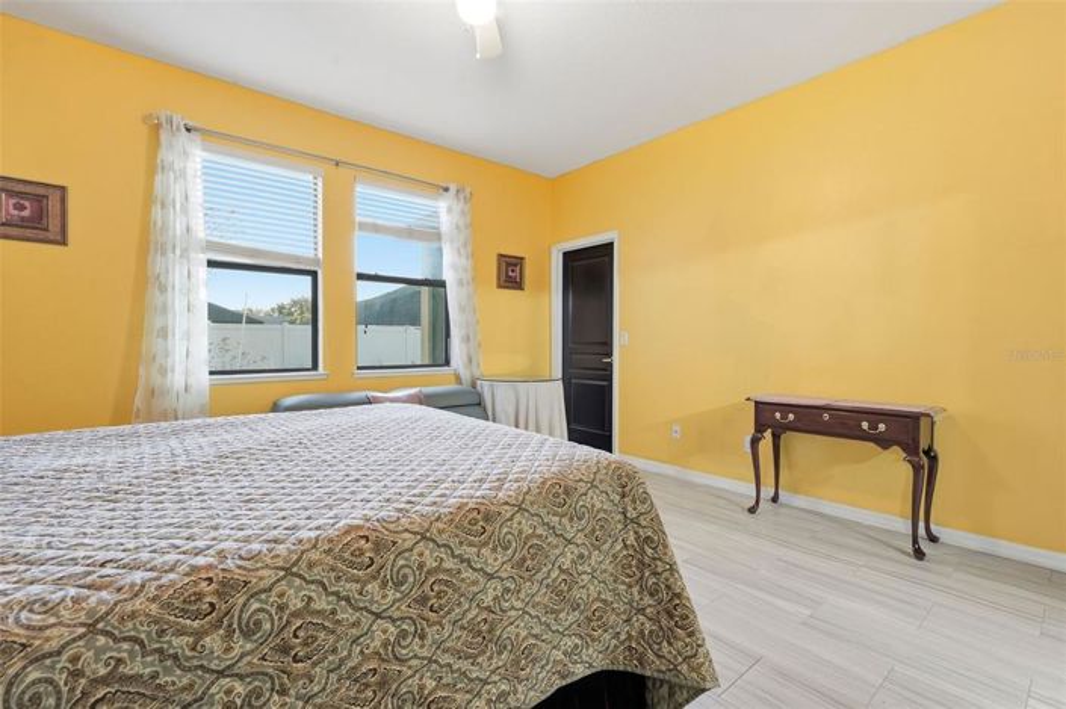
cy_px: 354
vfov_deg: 73.7
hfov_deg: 96.8
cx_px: 533
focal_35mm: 16
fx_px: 473
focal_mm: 16
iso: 400
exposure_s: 1/30
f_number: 8
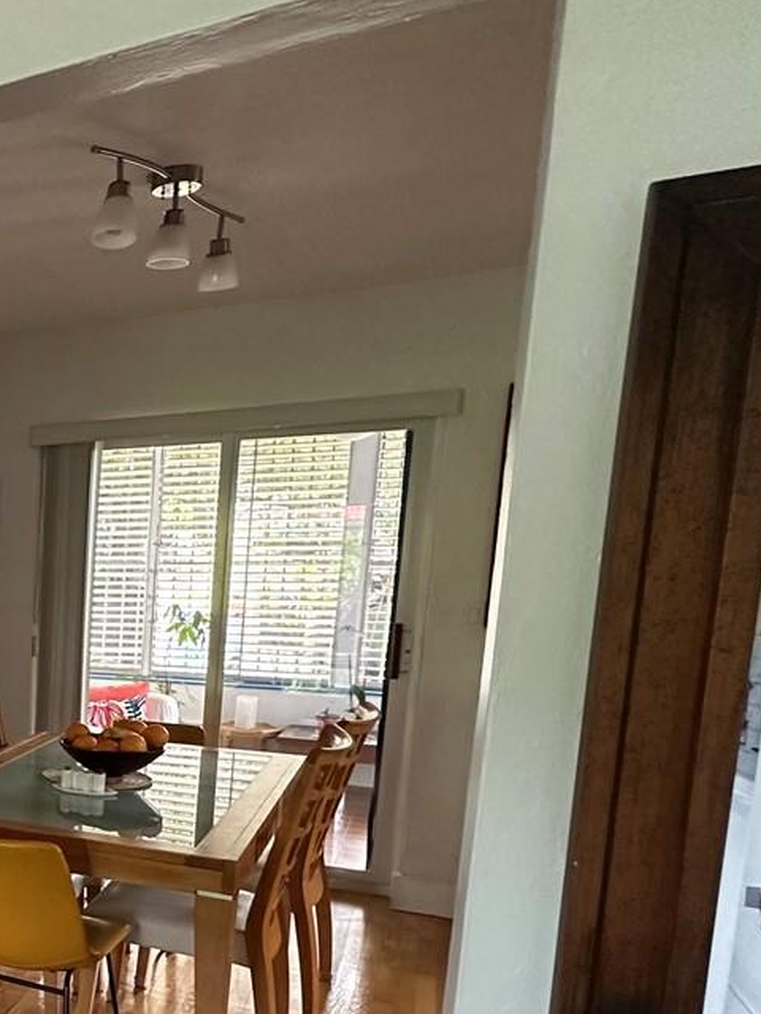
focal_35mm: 35
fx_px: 1026
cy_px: 711
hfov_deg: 30.0
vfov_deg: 51.2
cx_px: -285
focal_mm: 2.22
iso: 400
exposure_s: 1/60
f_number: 2.2
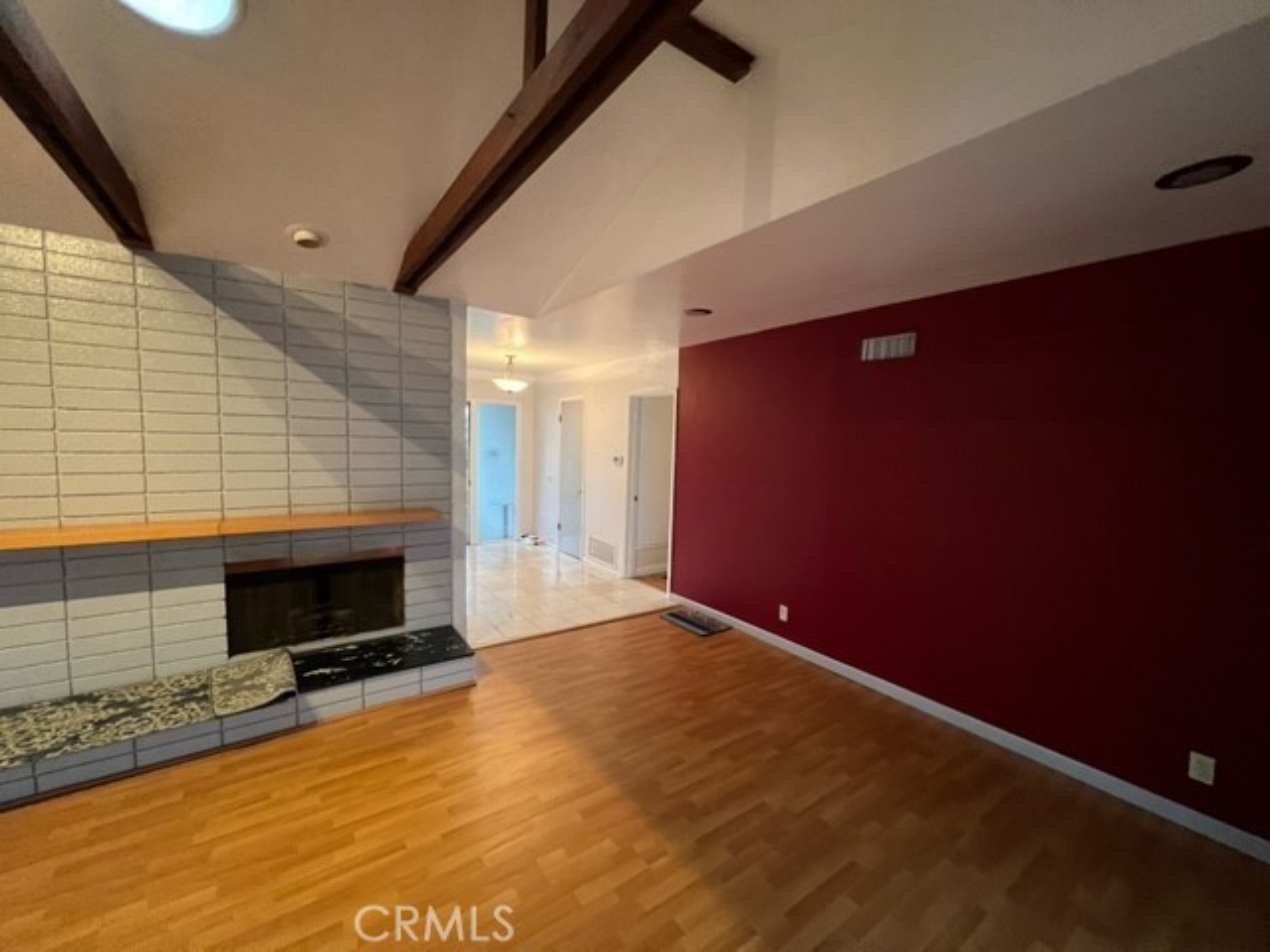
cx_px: 635
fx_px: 477
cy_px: 476
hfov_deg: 106.2
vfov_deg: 89.9
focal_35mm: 13
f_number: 1.8
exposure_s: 1/60
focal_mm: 1.57
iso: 640
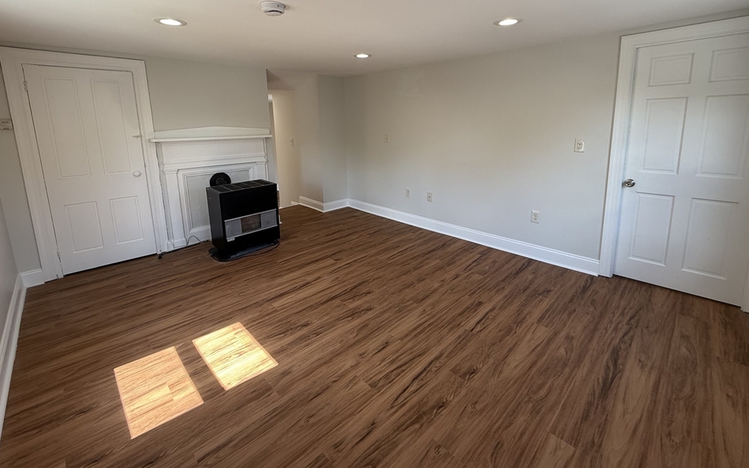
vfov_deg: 70.2
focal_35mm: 16
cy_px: 178
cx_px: 382
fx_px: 327
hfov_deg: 97.8
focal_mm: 2.22
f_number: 2.2
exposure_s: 1/120
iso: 100
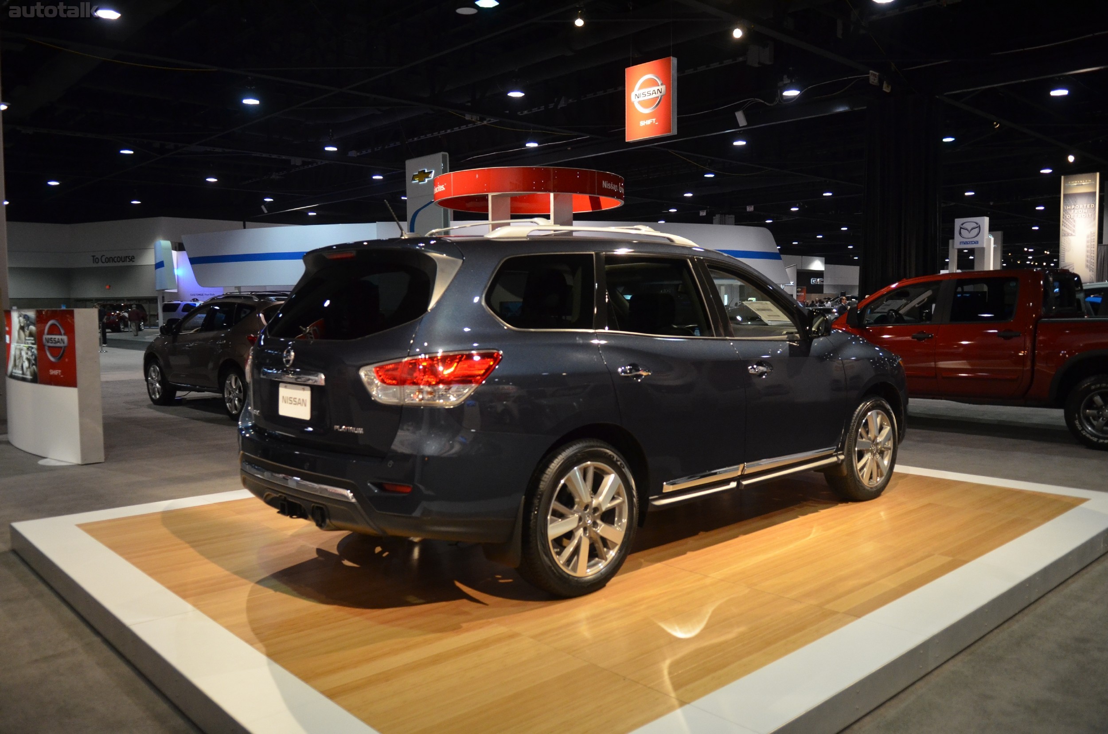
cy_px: 367
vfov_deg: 47.7
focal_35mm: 27
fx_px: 829
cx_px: 554
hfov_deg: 67.5
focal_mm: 18
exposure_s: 1/100
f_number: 2.8
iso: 1600
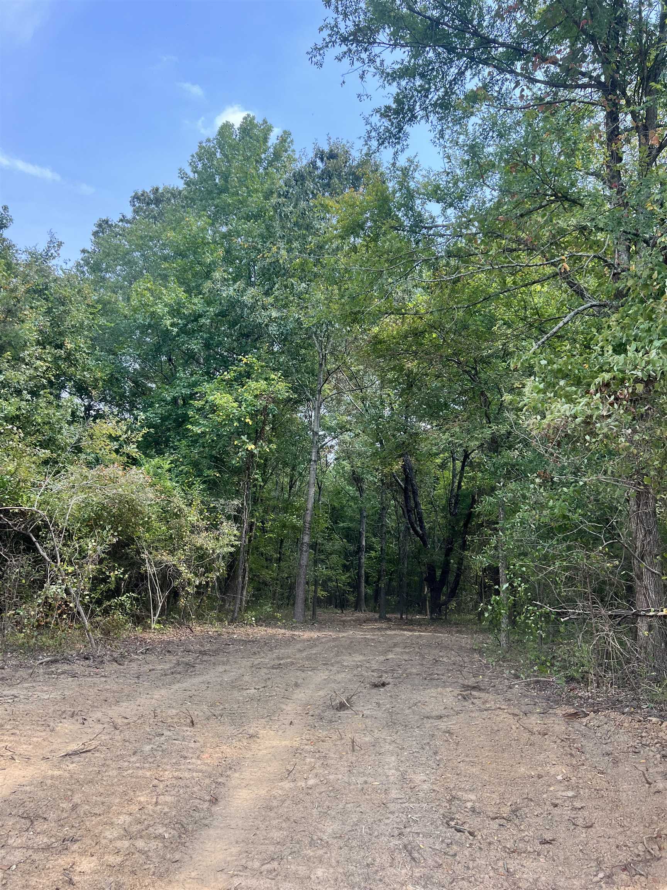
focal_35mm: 26
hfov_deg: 53.1
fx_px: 668
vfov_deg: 67.3
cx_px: 334
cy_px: 445
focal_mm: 5.7
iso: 50
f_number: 1.5
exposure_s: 1/853
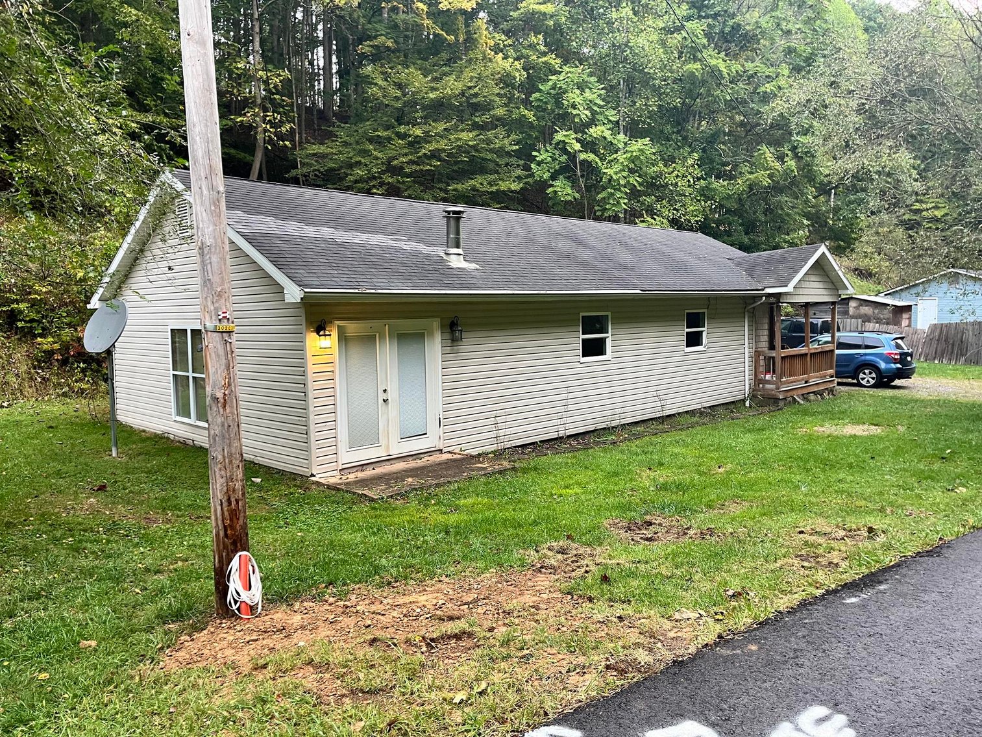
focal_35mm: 26
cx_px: 491
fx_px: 738
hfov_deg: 67.3
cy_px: 368
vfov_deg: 53.1
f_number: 1.6
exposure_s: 1/94
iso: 125
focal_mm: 5.1
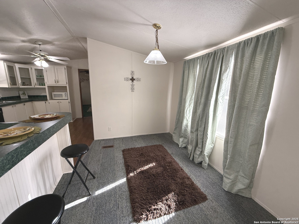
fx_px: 121
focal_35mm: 14
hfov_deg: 102.1
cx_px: 150
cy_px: 112
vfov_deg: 85.7
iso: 160
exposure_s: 1/99
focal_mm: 2.22
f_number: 2.2
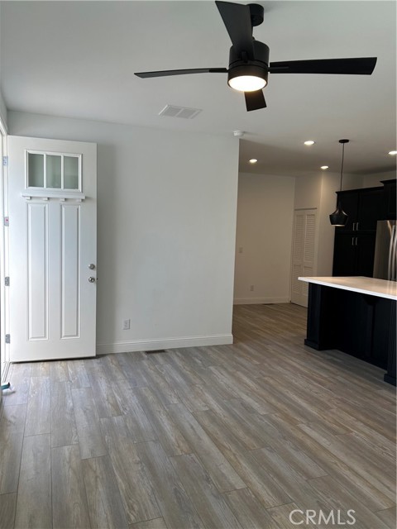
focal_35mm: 26
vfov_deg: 67.3
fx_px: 398
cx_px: 198
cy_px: 264
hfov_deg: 53.1
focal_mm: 5.7
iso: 40
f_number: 1.5
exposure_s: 1/120
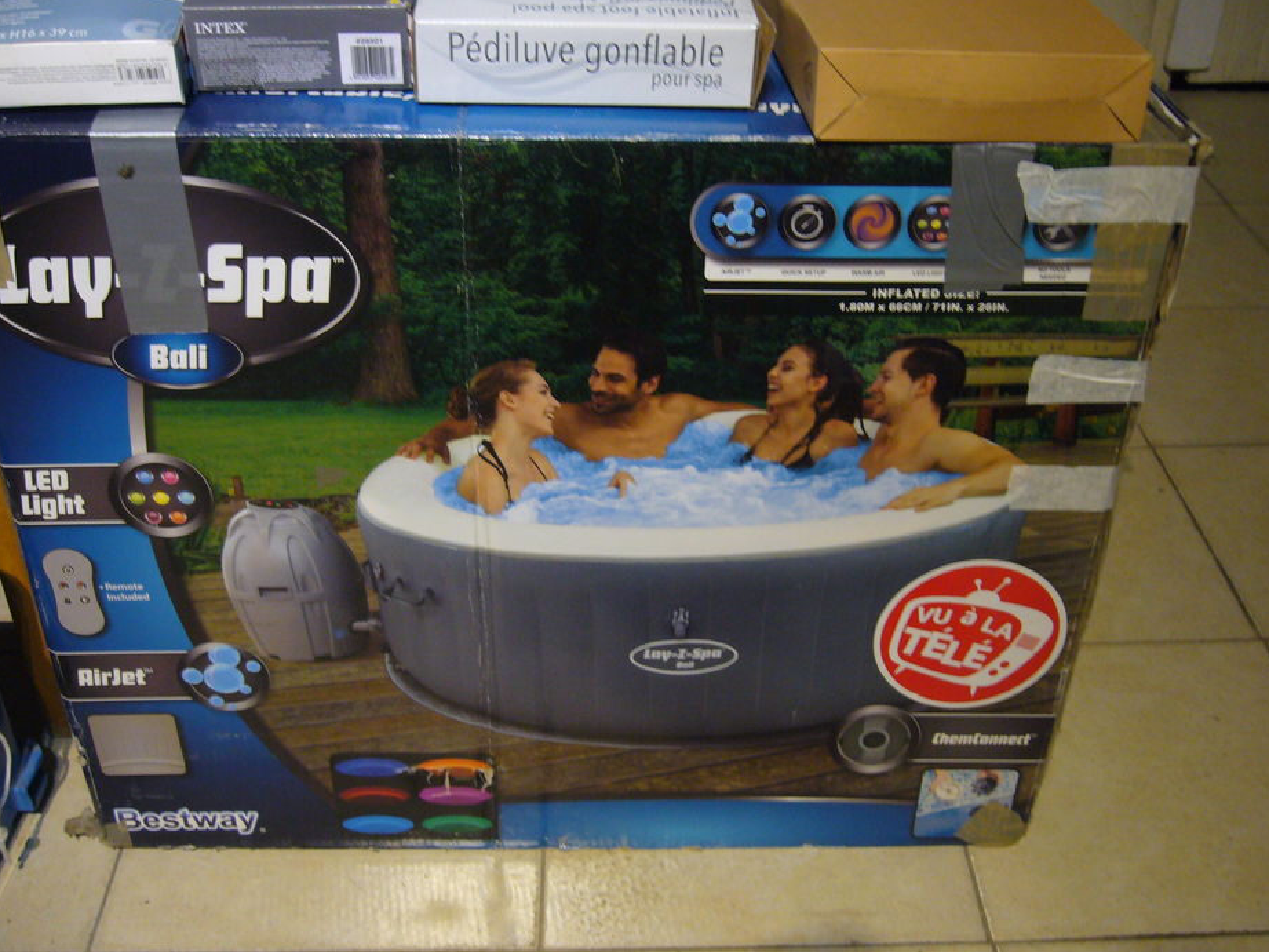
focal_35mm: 38
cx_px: 617
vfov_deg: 37.7
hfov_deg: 49.0
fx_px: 1393
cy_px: 467
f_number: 2.8
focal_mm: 5.8
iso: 200
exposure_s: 1/8
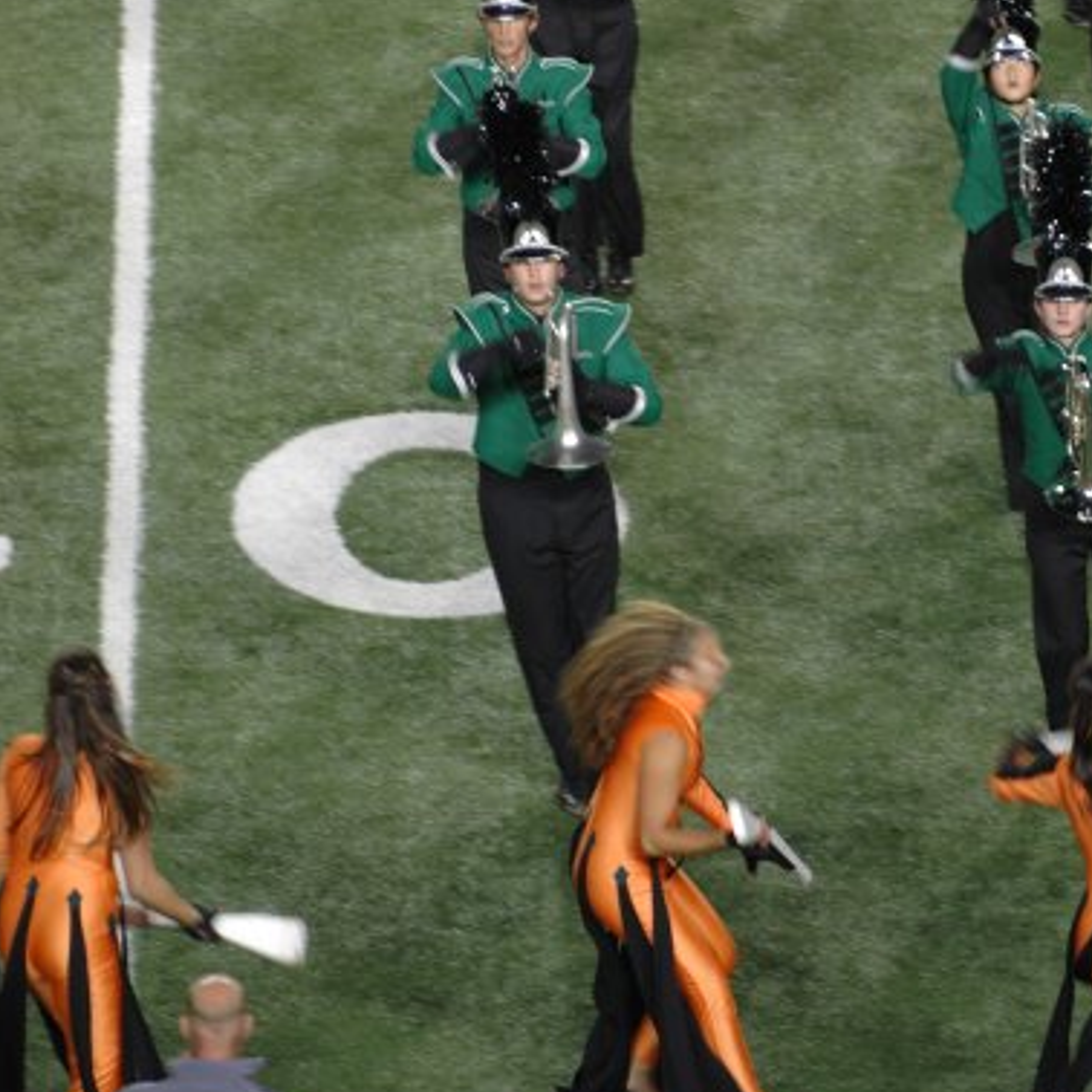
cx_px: 571
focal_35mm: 404
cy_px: 430
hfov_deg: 4.3
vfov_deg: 4.3
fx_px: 14419
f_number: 2.8
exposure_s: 1/60
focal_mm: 200
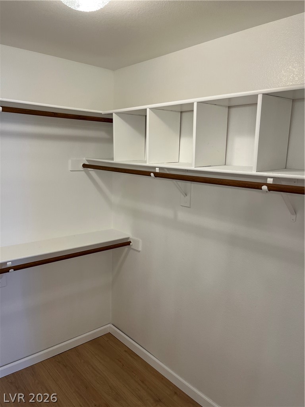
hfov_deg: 53.1
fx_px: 305
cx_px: 152
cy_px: 204
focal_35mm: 26
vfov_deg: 67.3
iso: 100
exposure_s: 1/120
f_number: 1.6
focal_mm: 5.1
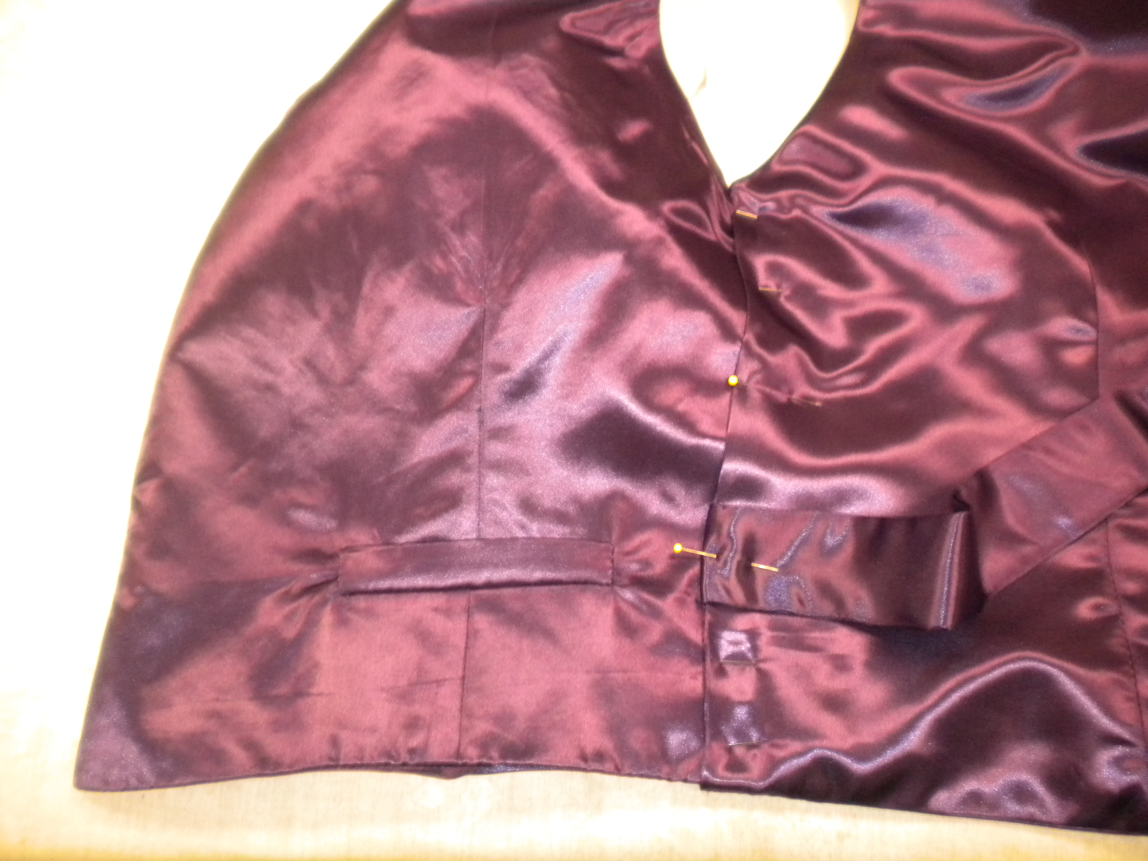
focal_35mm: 35
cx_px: 574
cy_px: 430
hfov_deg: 52.6
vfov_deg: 40.7
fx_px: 1161
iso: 400
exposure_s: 1/30
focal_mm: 6.3
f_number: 3.1
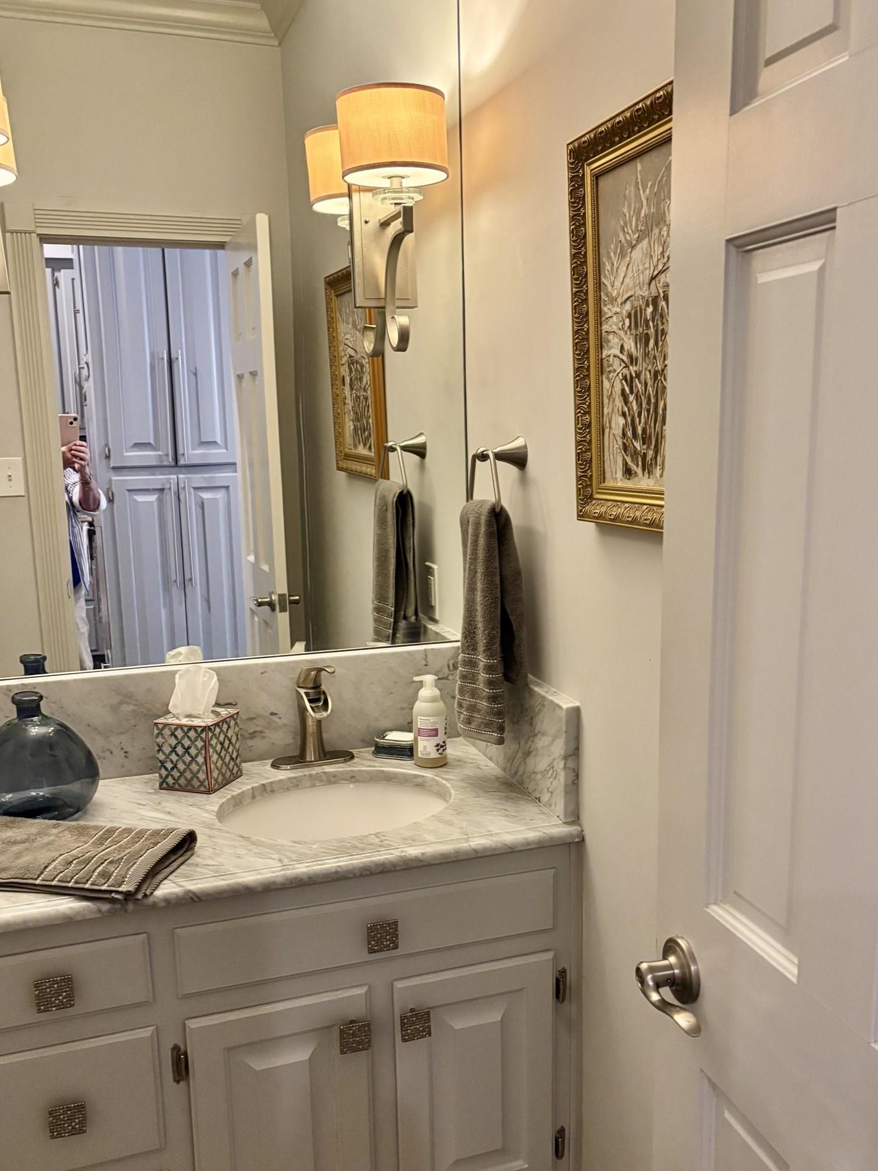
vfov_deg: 56.7
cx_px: 512
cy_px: 647
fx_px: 1082
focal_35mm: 32
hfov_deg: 44.0
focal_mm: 5.96
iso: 500
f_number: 1.6
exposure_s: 1/60
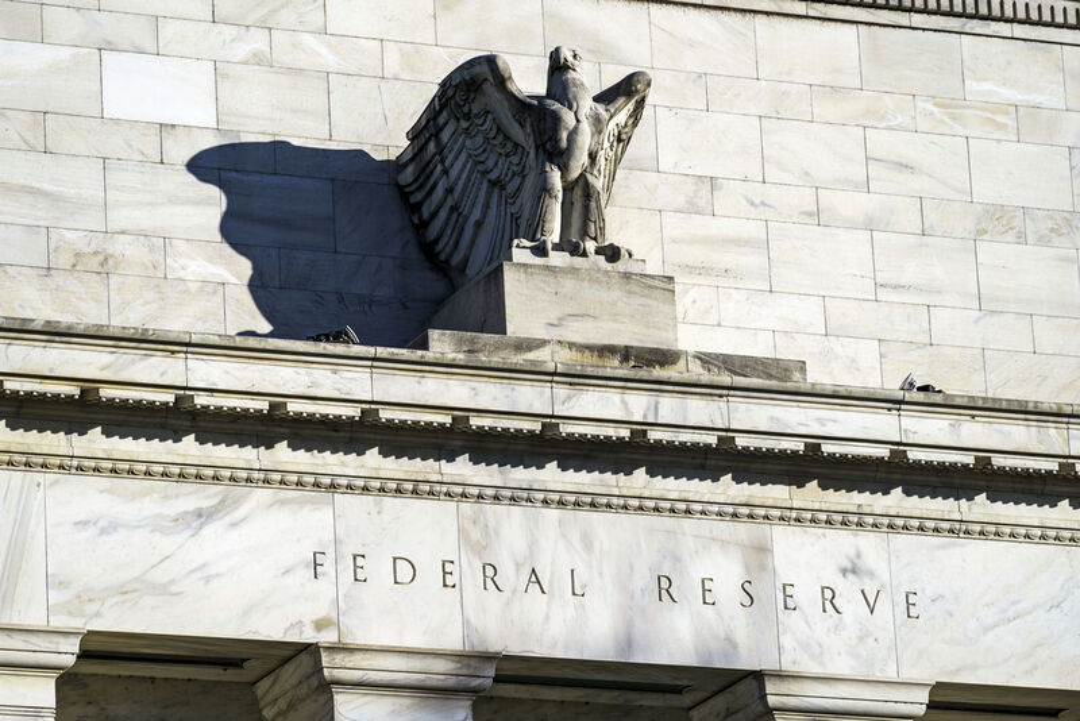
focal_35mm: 200
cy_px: 360
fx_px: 6002
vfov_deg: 6.9
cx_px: 540
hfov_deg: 10.3
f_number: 4.5
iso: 200
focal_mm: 200
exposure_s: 1/2000
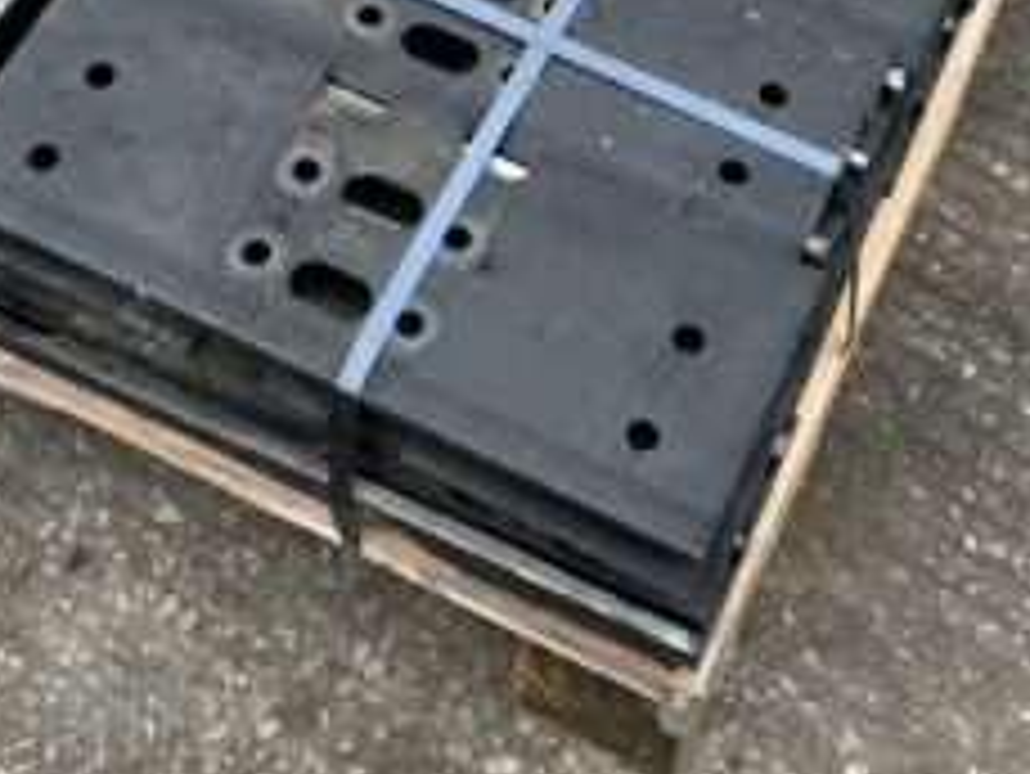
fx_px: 2411
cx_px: 400
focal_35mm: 81
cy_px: -126
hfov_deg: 24.1
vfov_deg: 17.5
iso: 25
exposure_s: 1/122
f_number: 1.8
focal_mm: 3
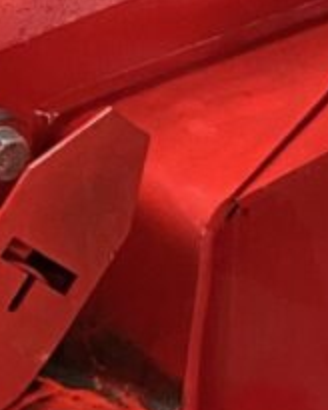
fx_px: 2403
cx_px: -112
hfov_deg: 7.7
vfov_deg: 9.7
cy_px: 120
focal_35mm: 198
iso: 640
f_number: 1.8
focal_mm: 4.25
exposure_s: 1/25
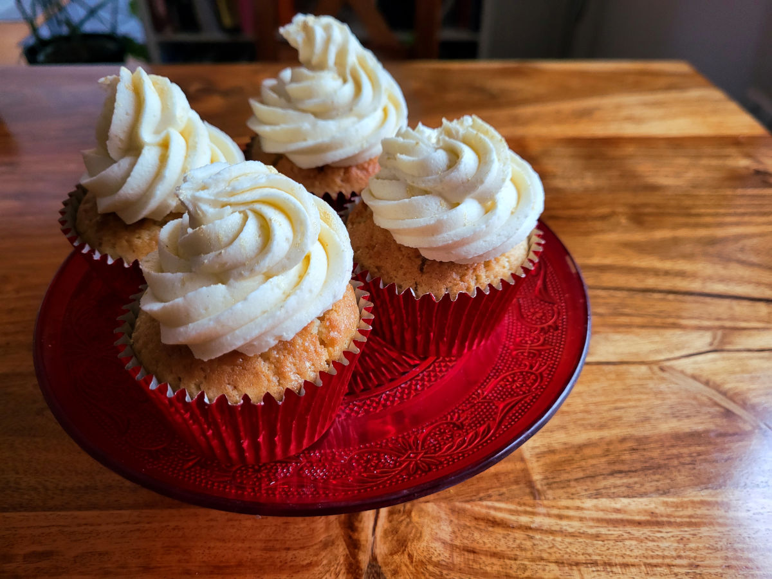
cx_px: 386
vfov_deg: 53.1
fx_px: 580
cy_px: 290
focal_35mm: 26
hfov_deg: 67.3
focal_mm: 5.4
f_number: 1.8
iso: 400
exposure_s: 1/50
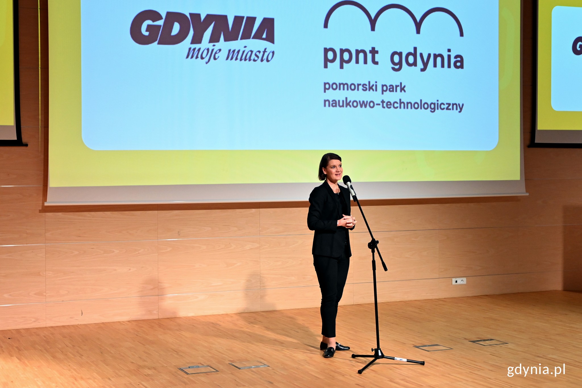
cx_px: 291
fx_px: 752
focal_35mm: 46
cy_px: 194
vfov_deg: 28.9
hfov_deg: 42.3
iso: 1250
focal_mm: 31
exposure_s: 1/160
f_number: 3.5
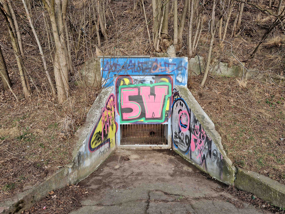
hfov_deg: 73.9
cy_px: 107
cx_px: 142
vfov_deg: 58.9
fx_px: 189
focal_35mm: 23
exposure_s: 1/182
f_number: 1.8
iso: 50
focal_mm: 5.4
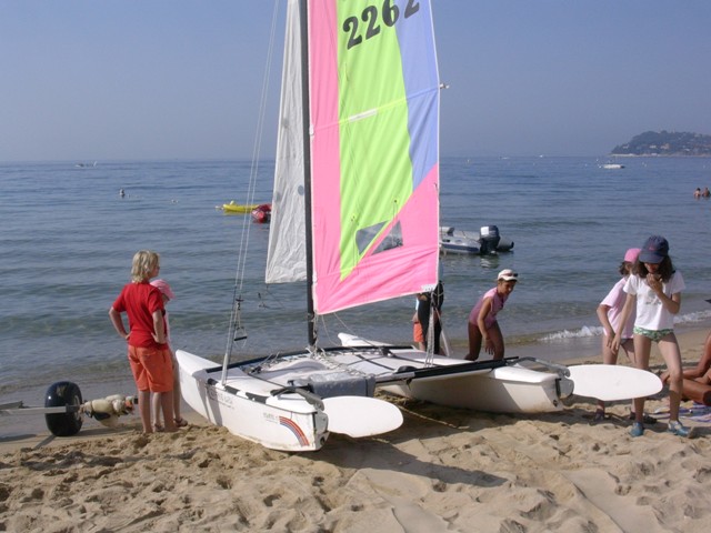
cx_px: 356
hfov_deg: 42.1
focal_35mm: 45
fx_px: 924
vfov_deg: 32.2
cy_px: 266
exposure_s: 1/609
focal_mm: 6.7
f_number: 5.8
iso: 70
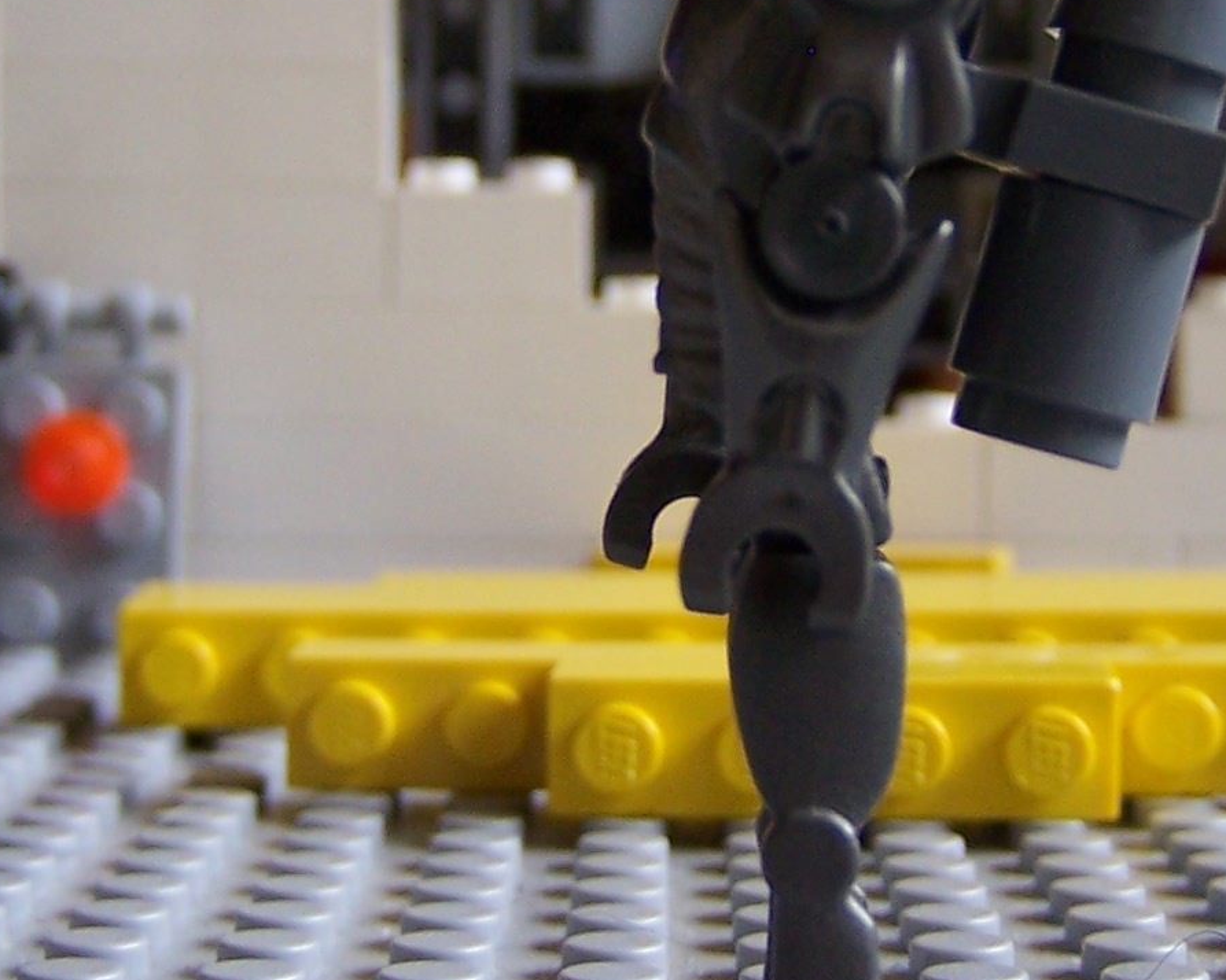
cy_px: 229
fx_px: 3882
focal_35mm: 107
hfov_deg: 17.9
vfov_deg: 14.3
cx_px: 722
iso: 100
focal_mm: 6.3
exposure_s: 1/30
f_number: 2.8
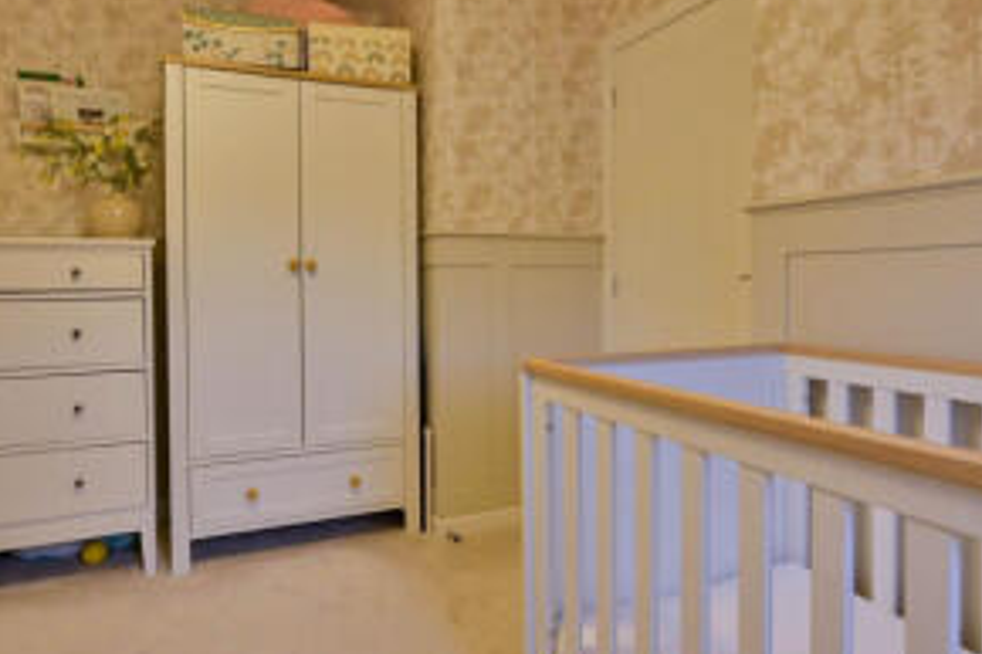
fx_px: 627
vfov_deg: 54.9
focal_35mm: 23
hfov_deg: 75.7
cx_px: 420
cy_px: 293
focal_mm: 14
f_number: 11
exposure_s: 1/15
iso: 2500
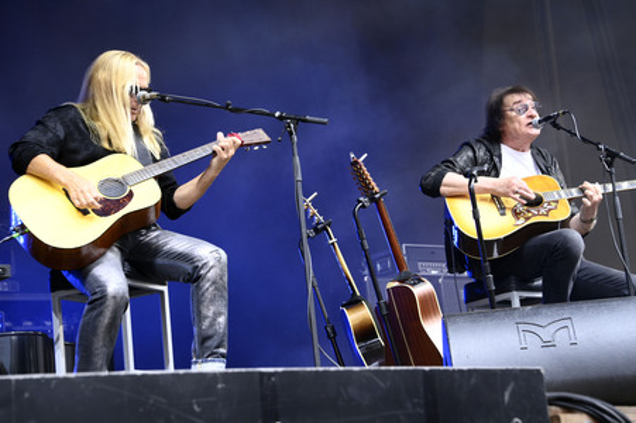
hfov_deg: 17.7
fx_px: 2048
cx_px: 318
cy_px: 212
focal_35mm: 116
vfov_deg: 11.8
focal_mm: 116
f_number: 6.3
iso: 640
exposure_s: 1/200
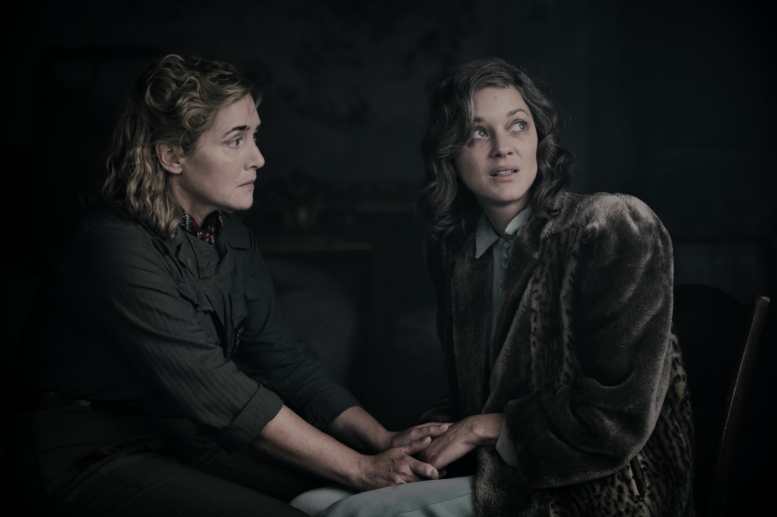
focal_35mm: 105
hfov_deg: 19.5
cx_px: 388
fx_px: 2265
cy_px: 258
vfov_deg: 13.0
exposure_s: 1/160
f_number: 4.5
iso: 160
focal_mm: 105
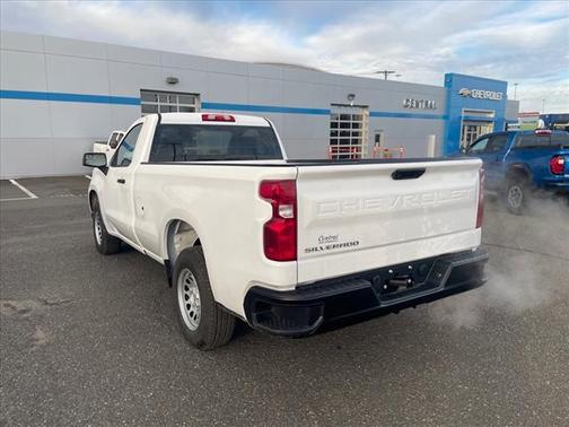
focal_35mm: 26
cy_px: 214
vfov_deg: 53.1
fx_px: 427
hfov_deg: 67.3
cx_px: 284
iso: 32
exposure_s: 1/643
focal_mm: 4.2
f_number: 1.6
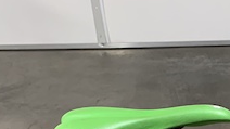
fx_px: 652
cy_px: 322
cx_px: 302
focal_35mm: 107
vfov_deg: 9.8
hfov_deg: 18.6
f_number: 1.8
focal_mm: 4.25
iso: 250
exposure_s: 1/60
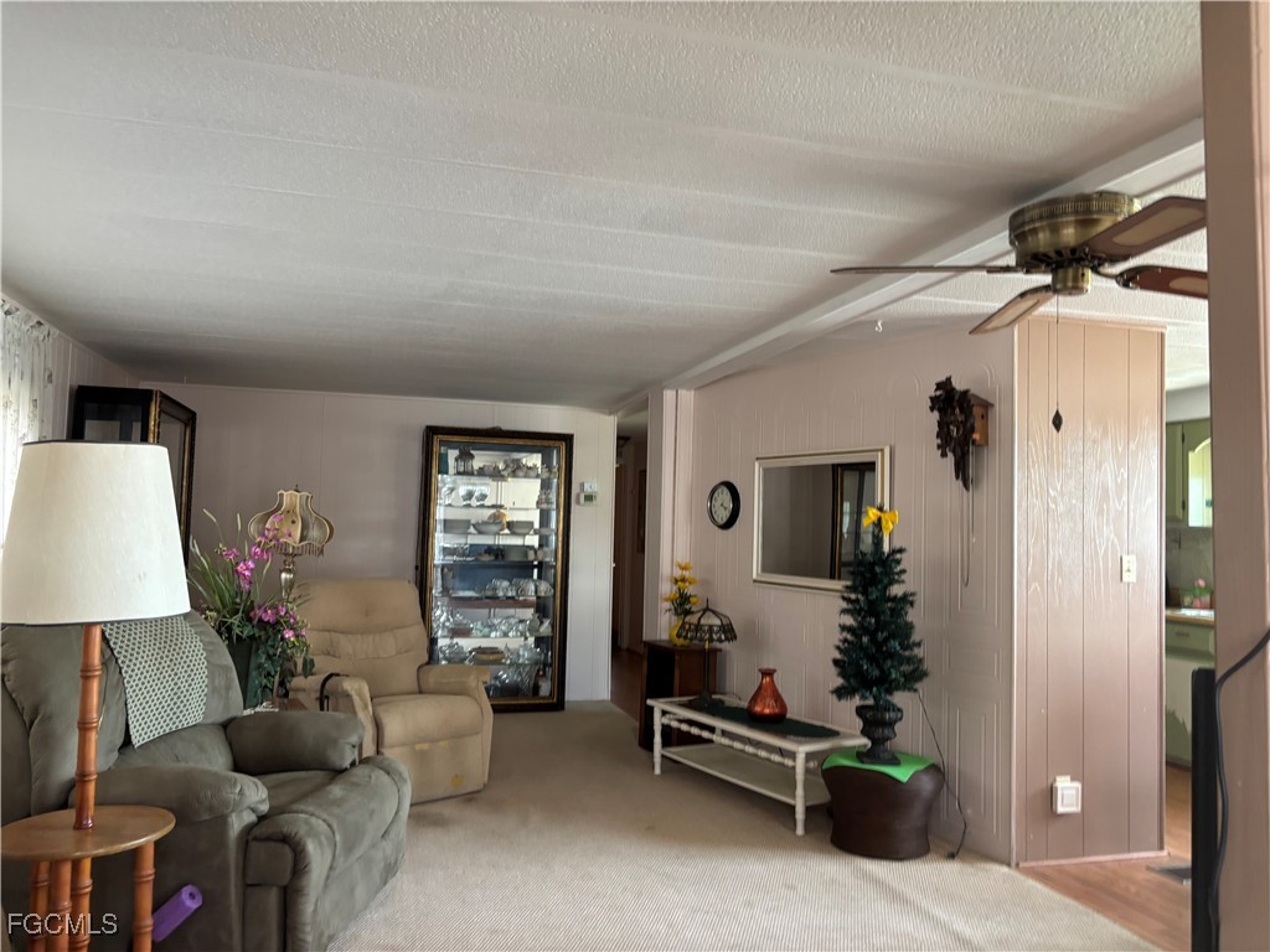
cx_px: 635
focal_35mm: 26
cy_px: 476
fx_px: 954
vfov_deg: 53.1
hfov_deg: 67.3
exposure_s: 1/60
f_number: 1.6
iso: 200
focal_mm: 5.96
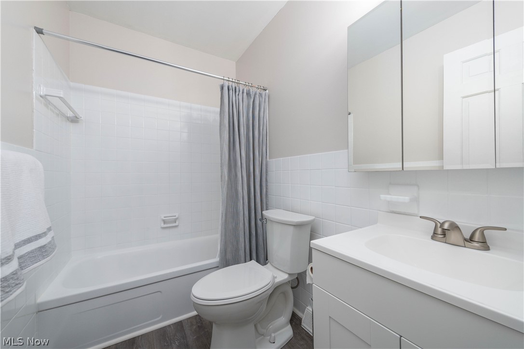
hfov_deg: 104.3
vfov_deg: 81.1
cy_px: 174
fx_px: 204
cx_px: 262
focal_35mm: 14
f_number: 9
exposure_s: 1/60
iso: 200
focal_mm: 14
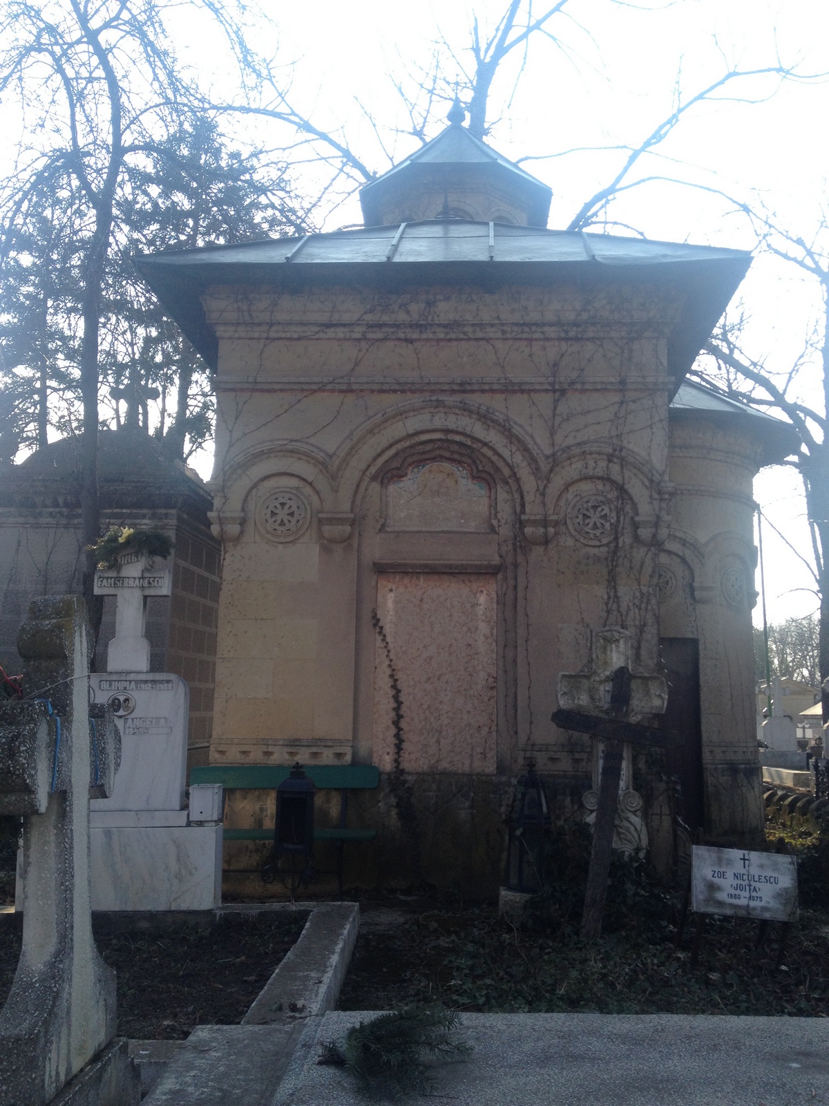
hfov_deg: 40.7
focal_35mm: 35
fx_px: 1118
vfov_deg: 52.6
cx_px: 414
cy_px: 553
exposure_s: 1/606
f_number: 2.4
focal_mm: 4.28
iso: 50
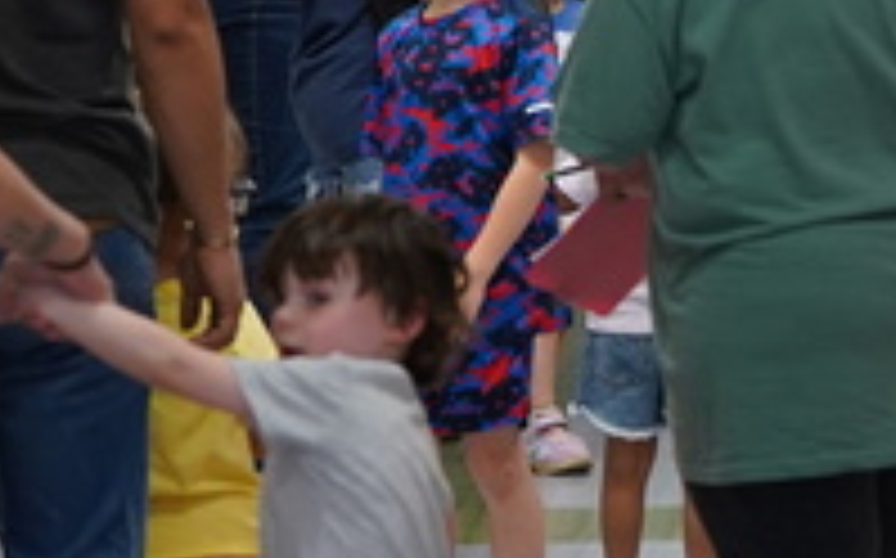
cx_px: 779
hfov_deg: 5.3
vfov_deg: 3.3
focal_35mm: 394
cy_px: -317
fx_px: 9613
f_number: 4
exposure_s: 1/160
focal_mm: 75
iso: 1000
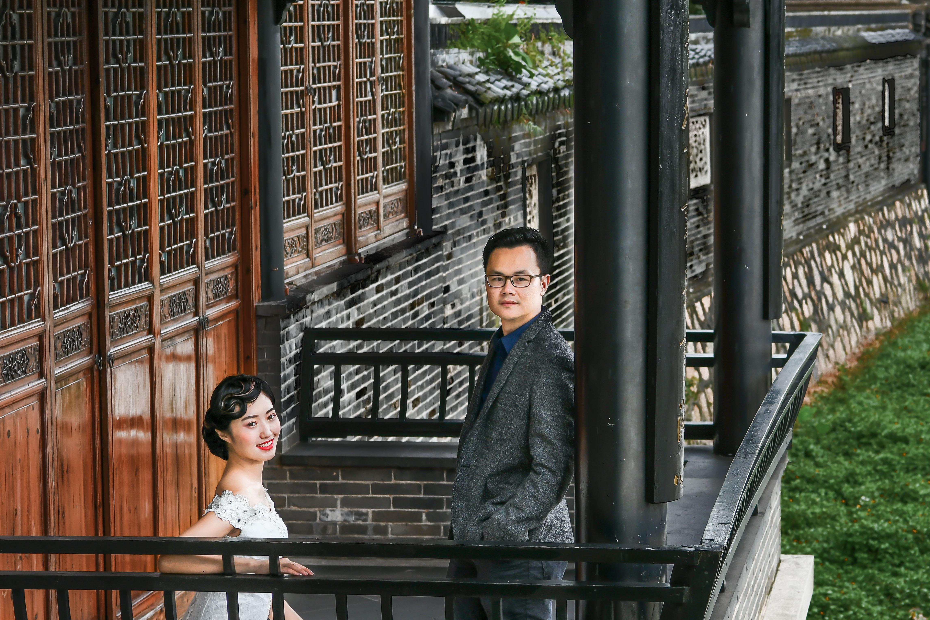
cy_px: 285
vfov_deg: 13.3
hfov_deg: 19.8
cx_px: 613
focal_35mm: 103
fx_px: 2661
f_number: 4.5
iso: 400
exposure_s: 1/250
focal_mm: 58
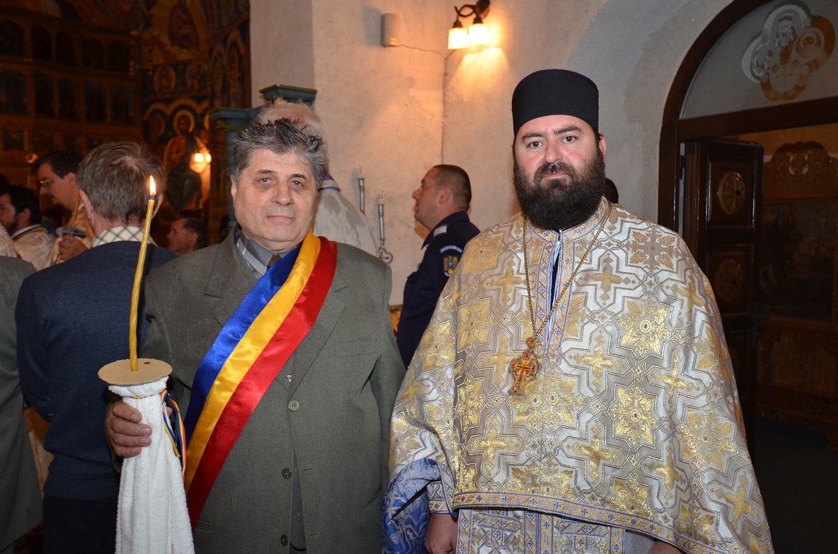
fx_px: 836
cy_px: 277
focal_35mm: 36
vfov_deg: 36.7
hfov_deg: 53.2
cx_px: 419
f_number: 4.5
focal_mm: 24
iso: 800
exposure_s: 1/60
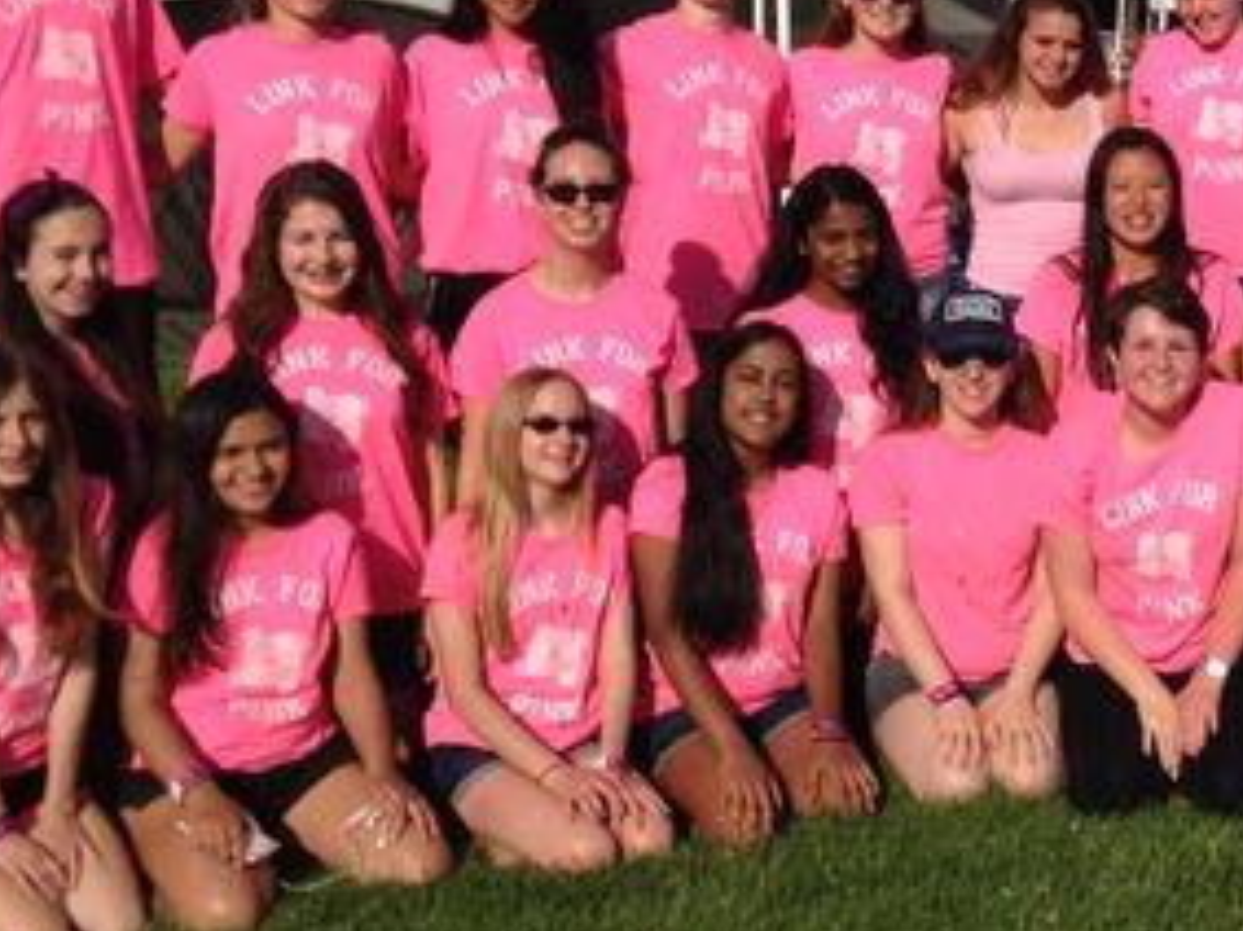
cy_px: 316
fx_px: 3015
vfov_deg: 17.5
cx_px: 1168
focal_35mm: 84
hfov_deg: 22.6
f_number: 2.4
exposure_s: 1/3623
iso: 50
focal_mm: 4.12
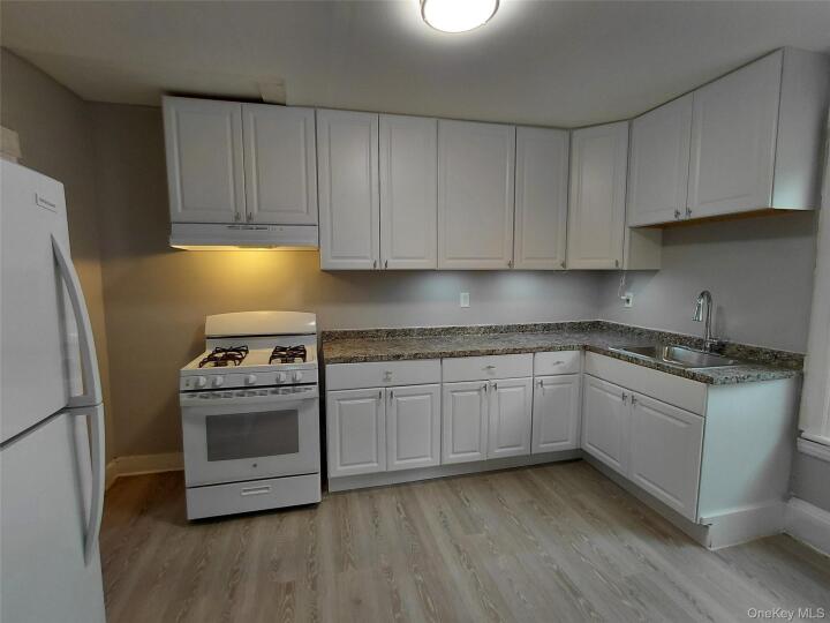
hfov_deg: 94.5
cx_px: 415
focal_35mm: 16
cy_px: 312
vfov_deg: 78.1
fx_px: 384
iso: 80
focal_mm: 1.64
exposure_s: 1/60
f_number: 2.2
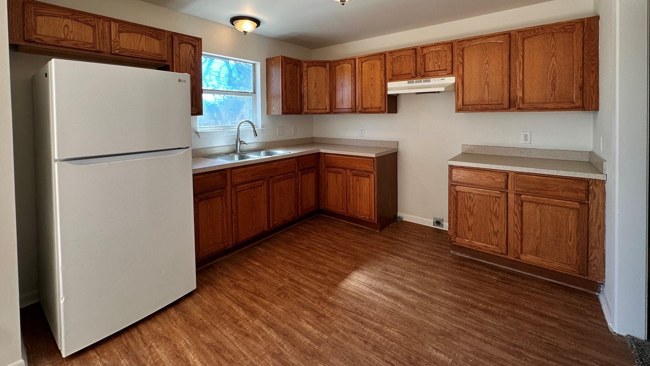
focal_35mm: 16
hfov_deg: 99.4
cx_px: 321
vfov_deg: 65.2
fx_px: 276
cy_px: 121
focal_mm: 2.22
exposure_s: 1/120
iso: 64
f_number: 2.2
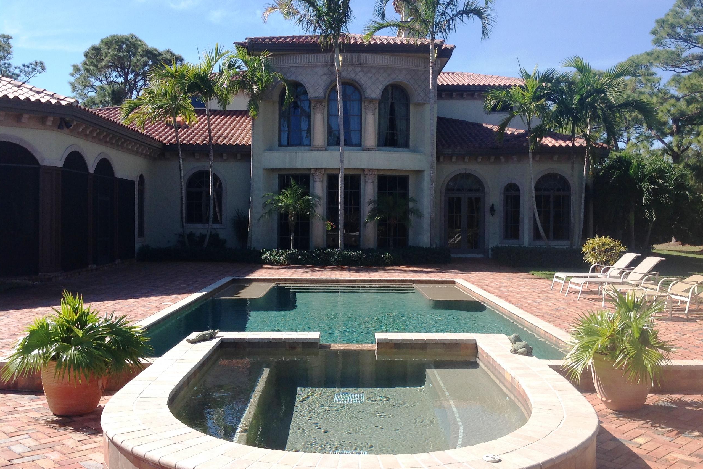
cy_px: 221
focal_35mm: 37
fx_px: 723
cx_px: 356
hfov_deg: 51.9
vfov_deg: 35.9
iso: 50
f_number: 2.4
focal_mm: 4.28
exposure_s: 1/1209
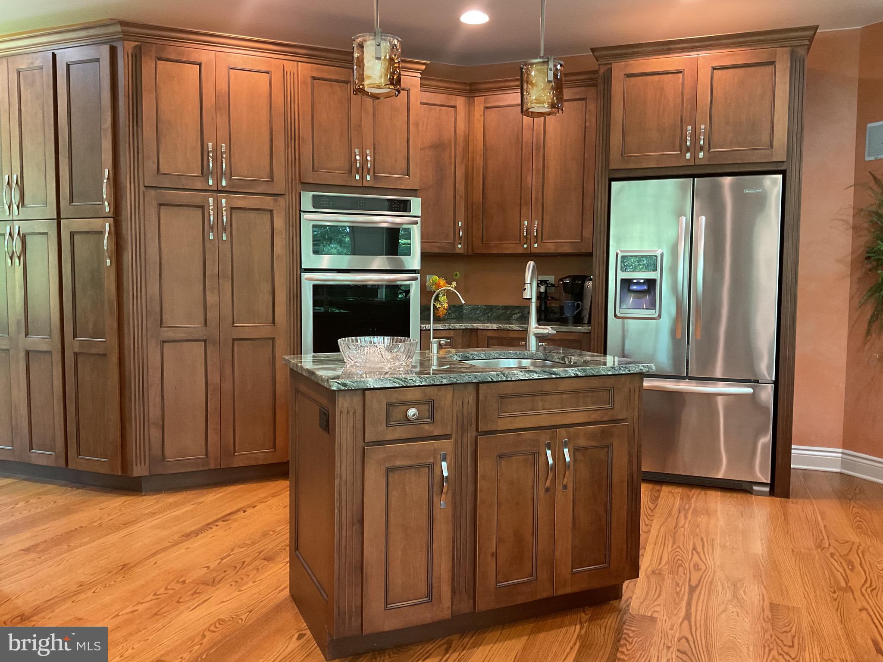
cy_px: 331
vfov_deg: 48.2
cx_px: 442
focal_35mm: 29
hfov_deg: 61.7
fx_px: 740
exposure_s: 1/40
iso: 200
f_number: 1.8
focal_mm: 3
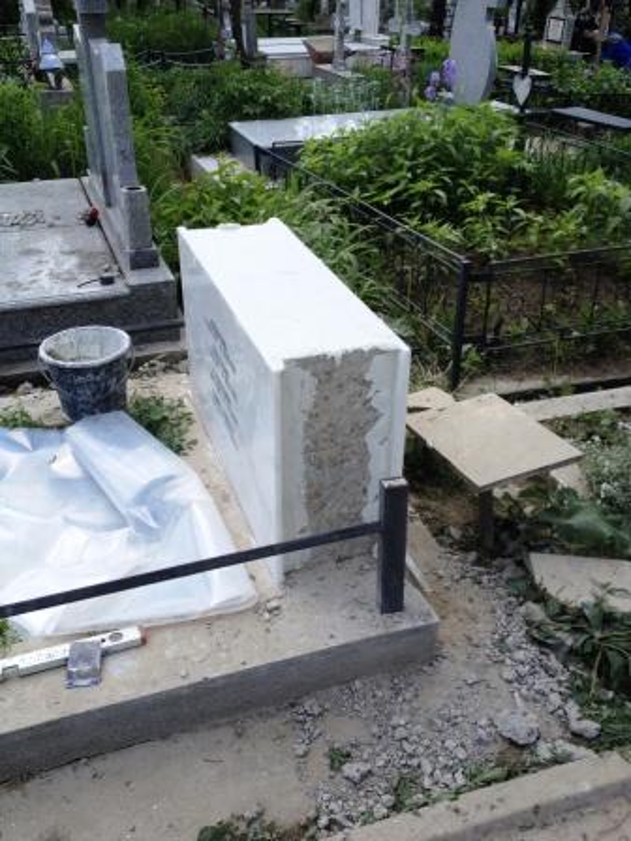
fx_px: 851
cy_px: 420
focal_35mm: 35
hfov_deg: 40.7
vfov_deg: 52.6
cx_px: 316
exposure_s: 1/849
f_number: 2.4
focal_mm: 4.28
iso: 50
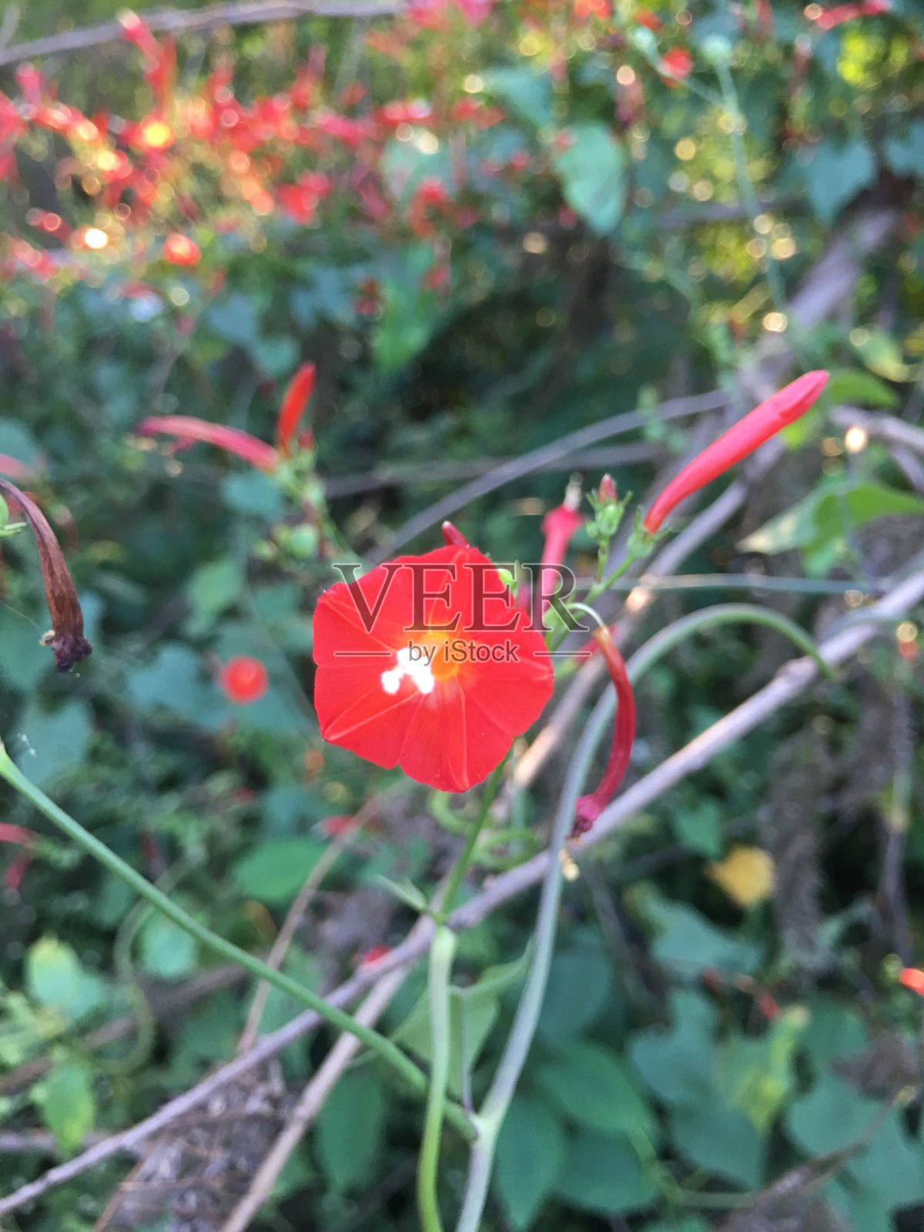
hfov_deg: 48.2
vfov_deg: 61.7
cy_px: 616
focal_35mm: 29
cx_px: 462
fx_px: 1032
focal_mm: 4.15
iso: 40
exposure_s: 1/33
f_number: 2.2
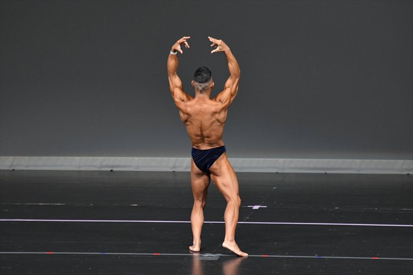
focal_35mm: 315
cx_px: 206
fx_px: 3612
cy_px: 138
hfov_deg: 6.5
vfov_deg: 4.4
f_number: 5.6
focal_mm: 210
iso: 4000
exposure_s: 1/400
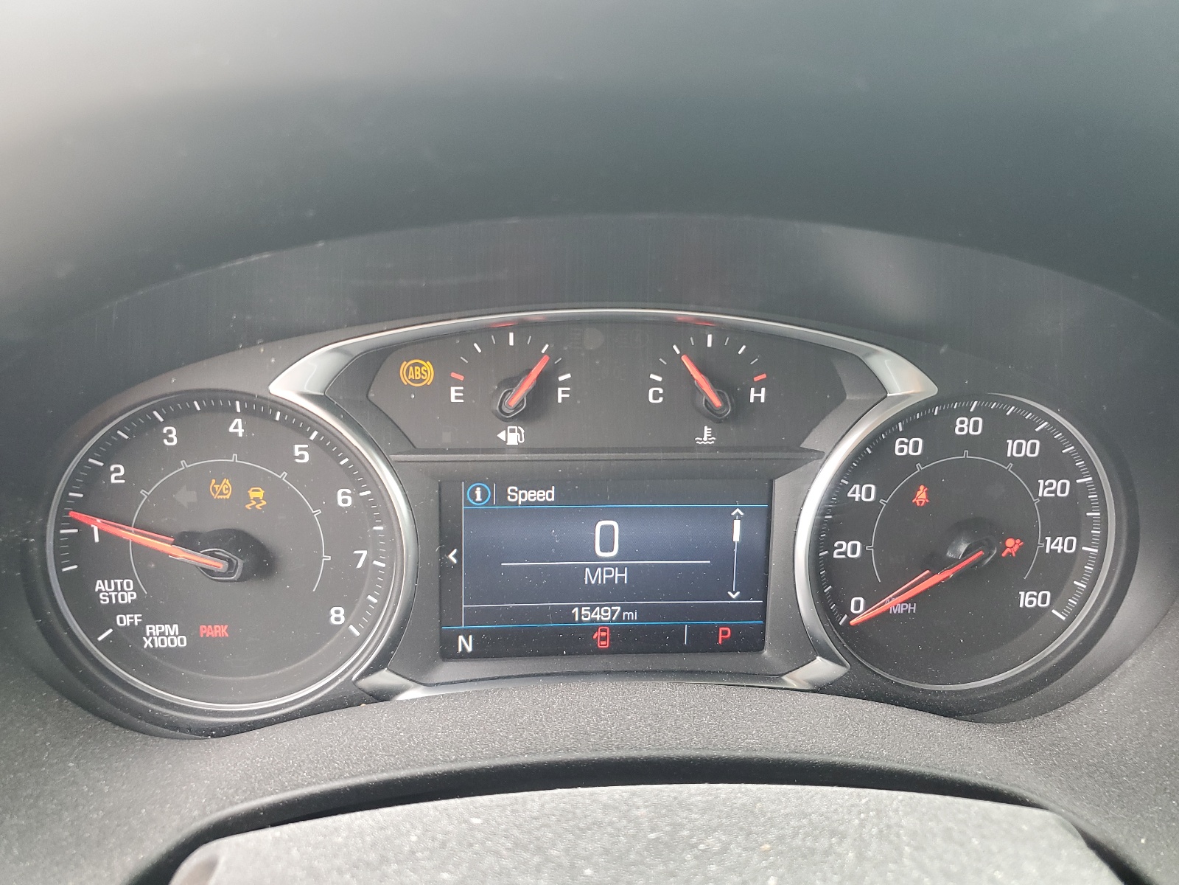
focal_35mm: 26
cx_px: 590
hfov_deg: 67.3
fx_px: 886
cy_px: 442
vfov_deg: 53.1
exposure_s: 1/60.2
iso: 67
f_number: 1.5
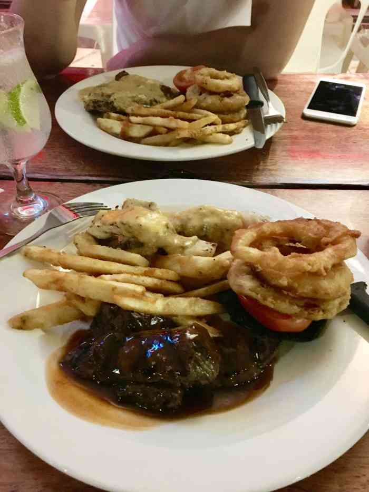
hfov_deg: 48.2
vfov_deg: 61.7
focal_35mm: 29
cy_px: 246
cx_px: 184
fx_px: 412
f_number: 2.2
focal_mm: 4.15
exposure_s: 1/17
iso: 400
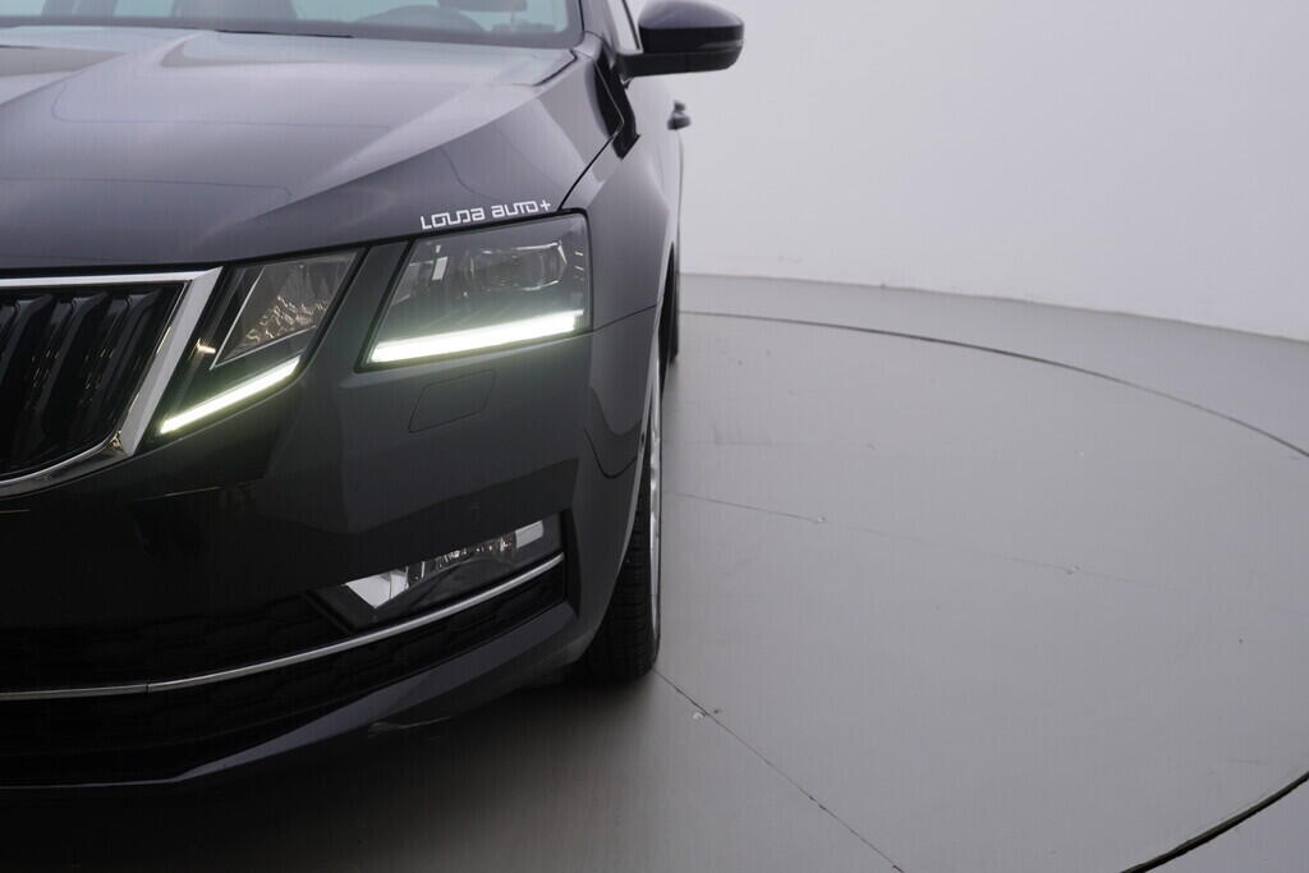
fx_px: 1309
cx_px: 654
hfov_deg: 53.1
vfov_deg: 36.9
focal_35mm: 36
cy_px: 436
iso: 125
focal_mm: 24
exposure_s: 1/100
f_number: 4.5
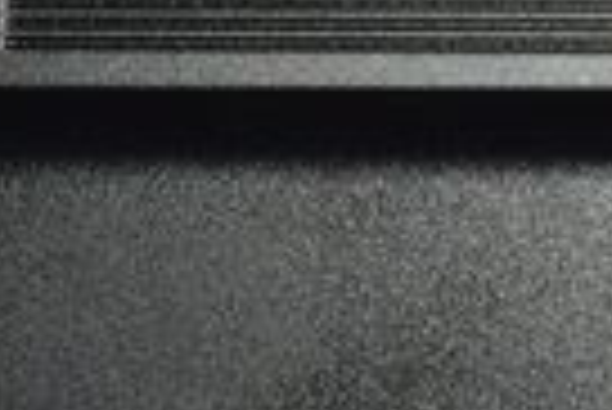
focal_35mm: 494
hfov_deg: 4.2
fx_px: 8407
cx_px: 27
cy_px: -210
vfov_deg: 2.8
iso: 100
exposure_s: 1/125
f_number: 8
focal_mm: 70
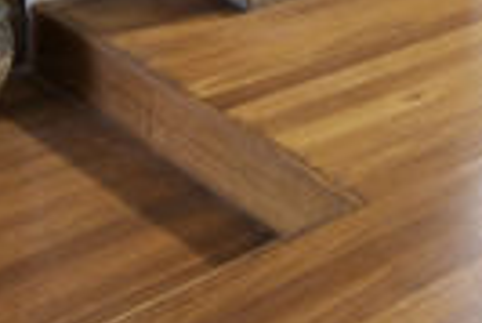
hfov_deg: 19.5
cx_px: 565
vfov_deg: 11.4
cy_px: -463
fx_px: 1327
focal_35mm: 99
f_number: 7.1
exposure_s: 1/15
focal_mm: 16.5
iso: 800
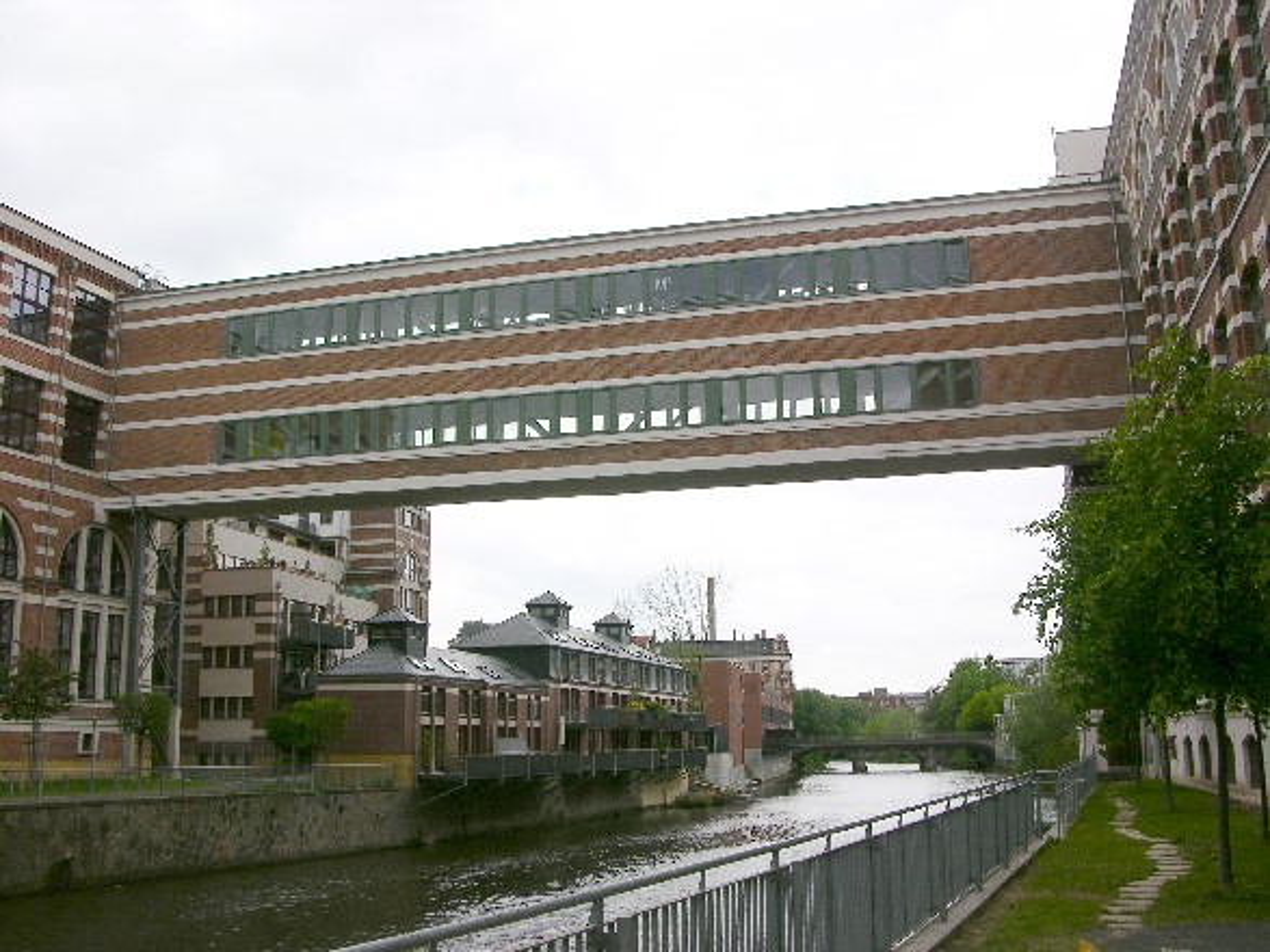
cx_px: 635
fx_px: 1284
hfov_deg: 52.6
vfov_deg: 40.7
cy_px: 476
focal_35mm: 35
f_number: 8
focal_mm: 8.9
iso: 50
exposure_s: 1/85.7
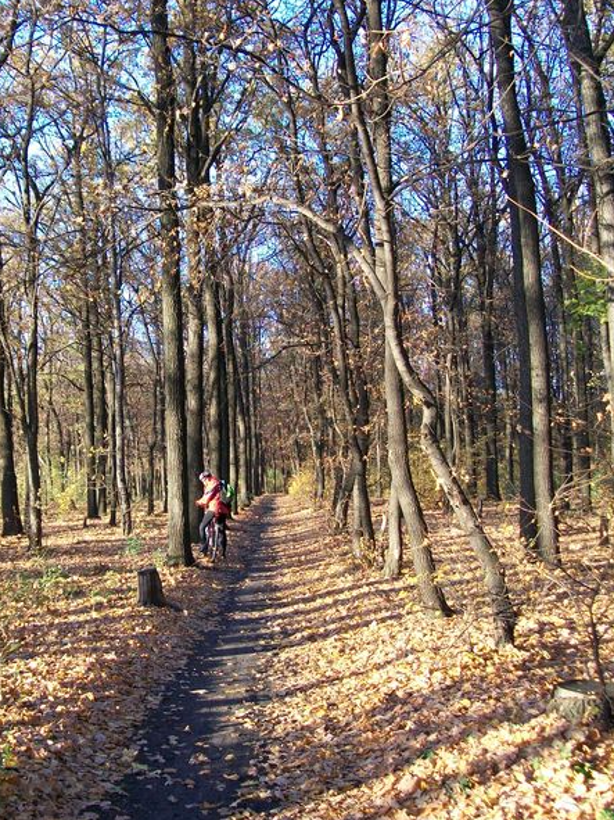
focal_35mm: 46
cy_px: 408
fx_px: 1088
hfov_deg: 31.2
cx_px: 194
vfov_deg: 41.2
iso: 64
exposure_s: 1/80
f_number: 2.7
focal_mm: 6.1
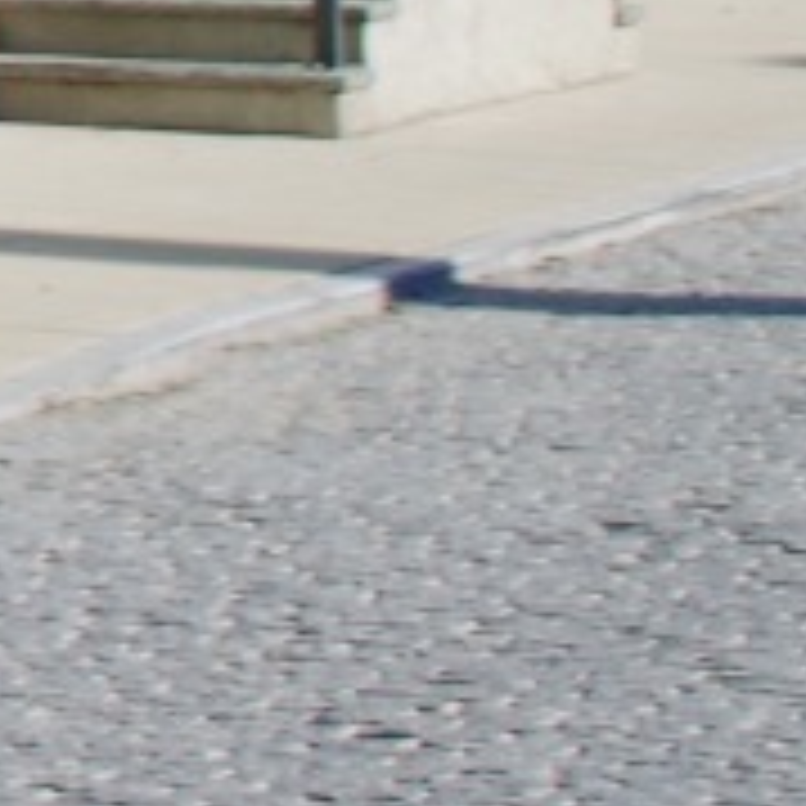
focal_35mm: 325
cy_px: -1220
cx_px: -2567
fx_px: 8561
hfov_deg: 4.8
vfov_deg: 5.2
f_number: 8
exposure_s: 1/400
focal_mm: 28
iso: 200
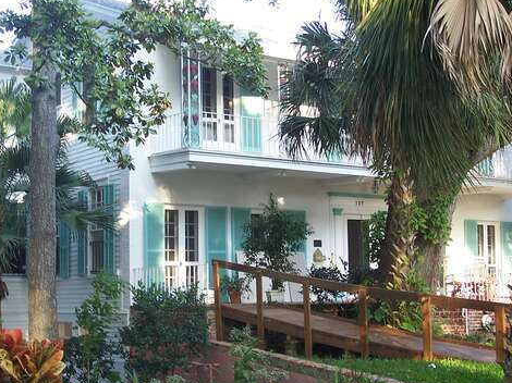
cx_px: 252
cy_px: 234
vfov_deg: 23.2
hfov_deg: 30.7
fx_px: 931
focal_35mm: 63
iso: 64
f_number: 2.8
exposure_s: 1/40
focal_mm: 7.8
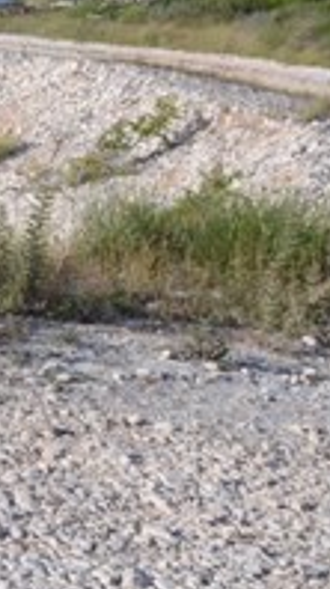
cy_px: -27
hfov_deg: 8.5
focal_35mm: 114
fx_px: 1778
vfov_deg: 18.2
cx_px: -731
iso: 800
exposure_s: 1/500
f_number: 11
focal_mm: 18
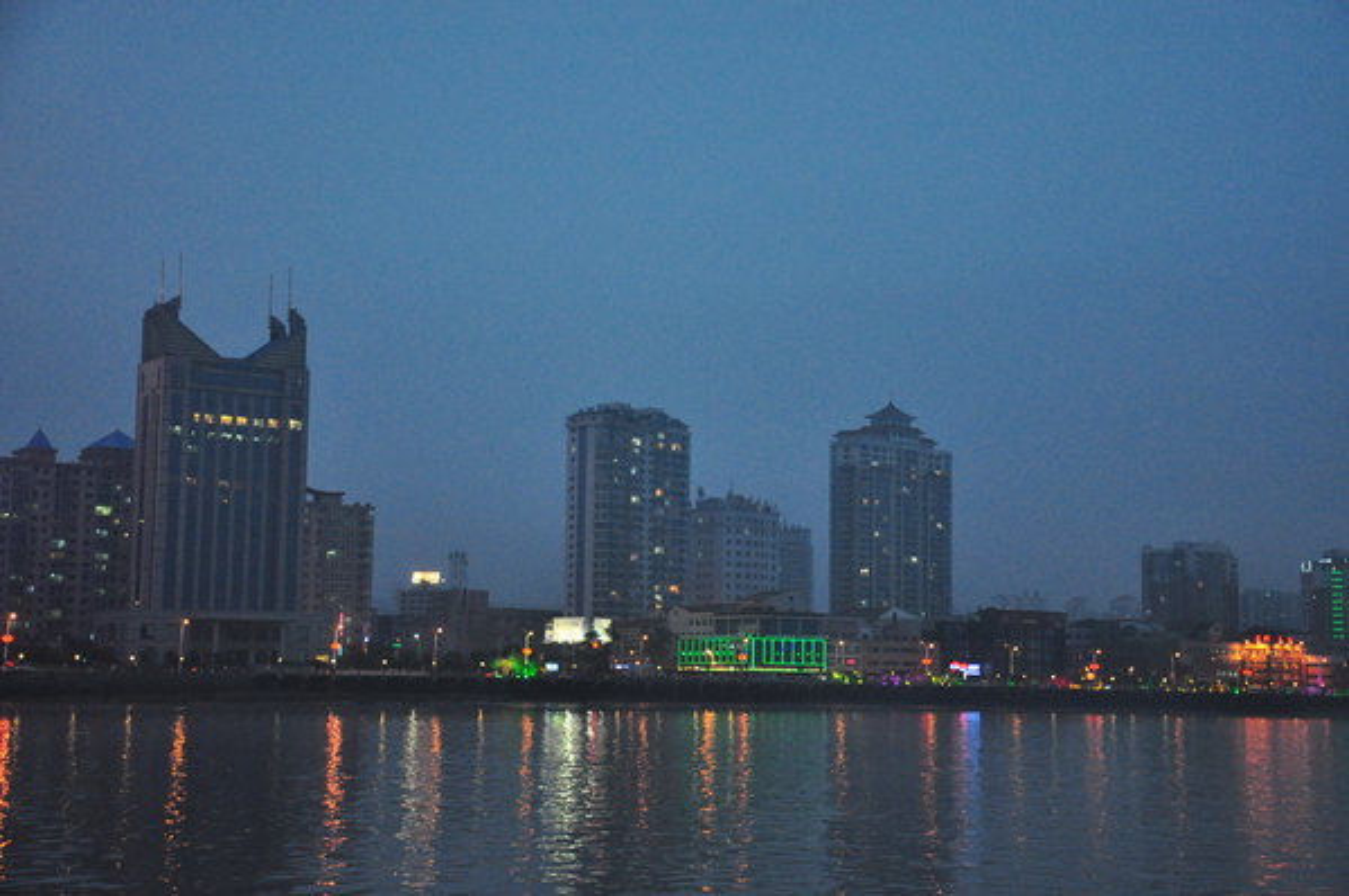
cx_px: 674
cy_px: 448
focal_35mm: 57
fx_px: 2134
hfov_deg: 35.1
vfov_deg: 23.7
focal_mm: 38
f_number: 4.5
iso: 2200
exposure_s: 1/30
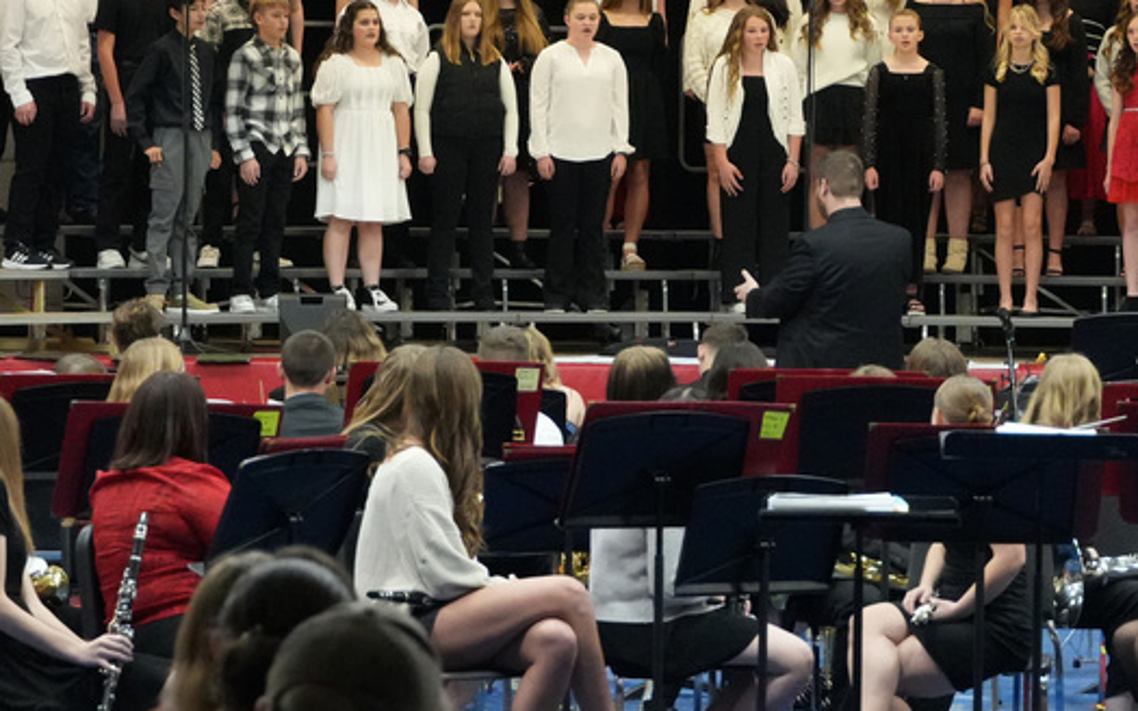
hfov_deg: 11.5
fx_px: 5644
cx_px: 796
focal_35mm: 182
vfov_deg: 7.2
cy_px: 83
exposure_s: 1/200
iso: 6400
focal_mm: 61
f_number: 5.6
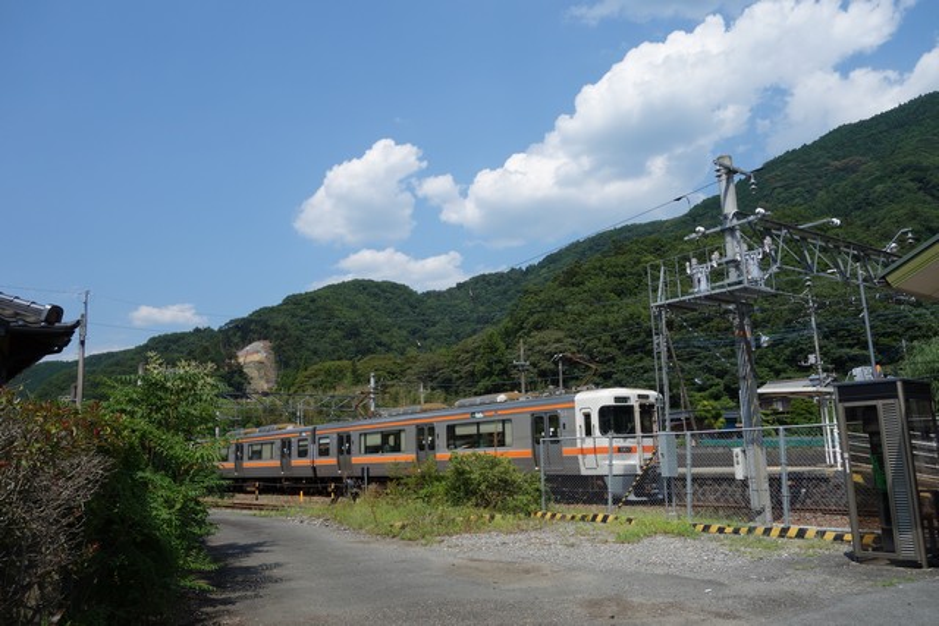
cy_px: 313
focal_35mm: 28
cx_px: 470
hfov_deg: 65.5
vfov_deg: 46.4
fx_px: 730
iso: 125
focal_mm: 10.4
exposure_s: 1/640
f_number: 5.6
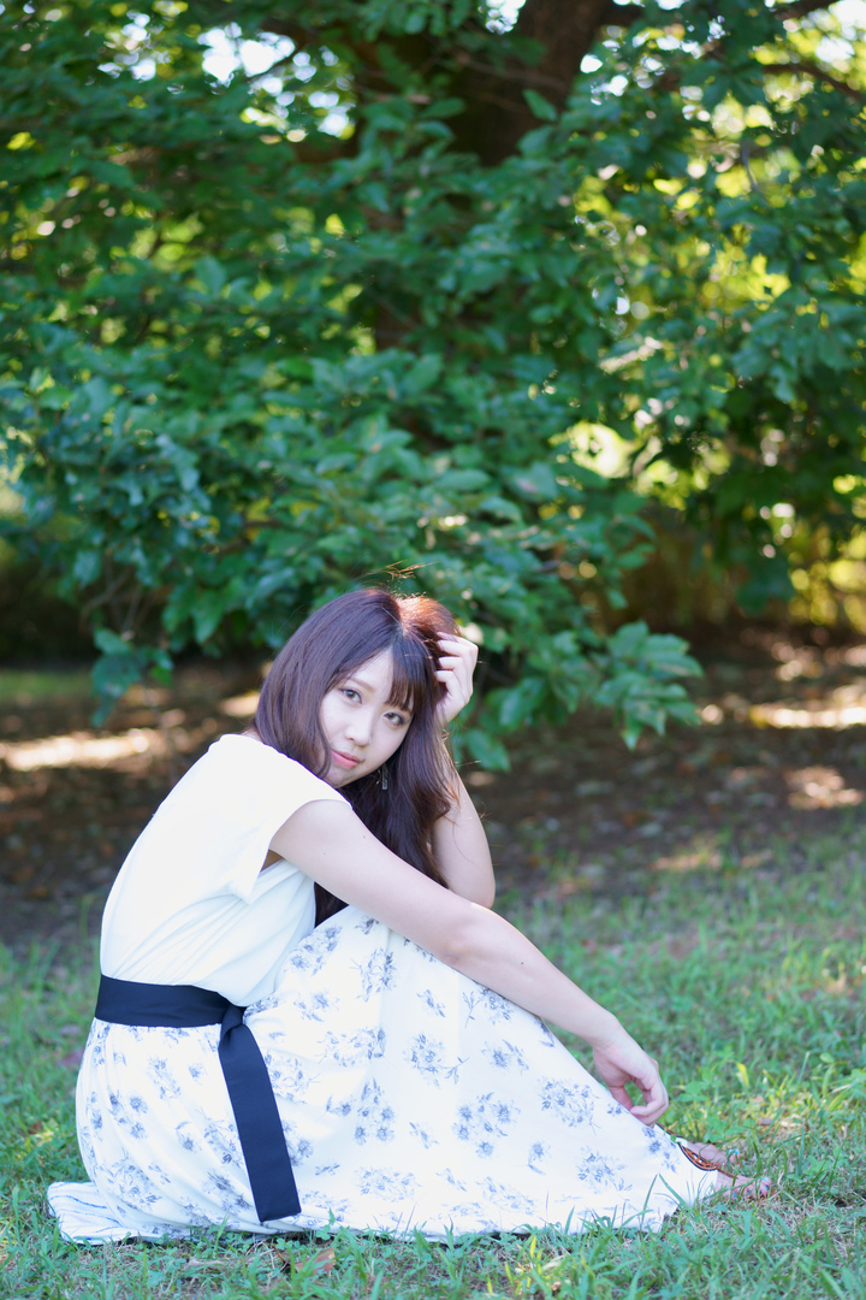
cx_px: 433
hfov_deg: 16.1
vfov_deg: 23.9
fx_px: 3067
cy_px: 650
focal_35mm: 85
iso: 200
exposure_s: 1/100
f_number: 3.2
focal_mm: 85
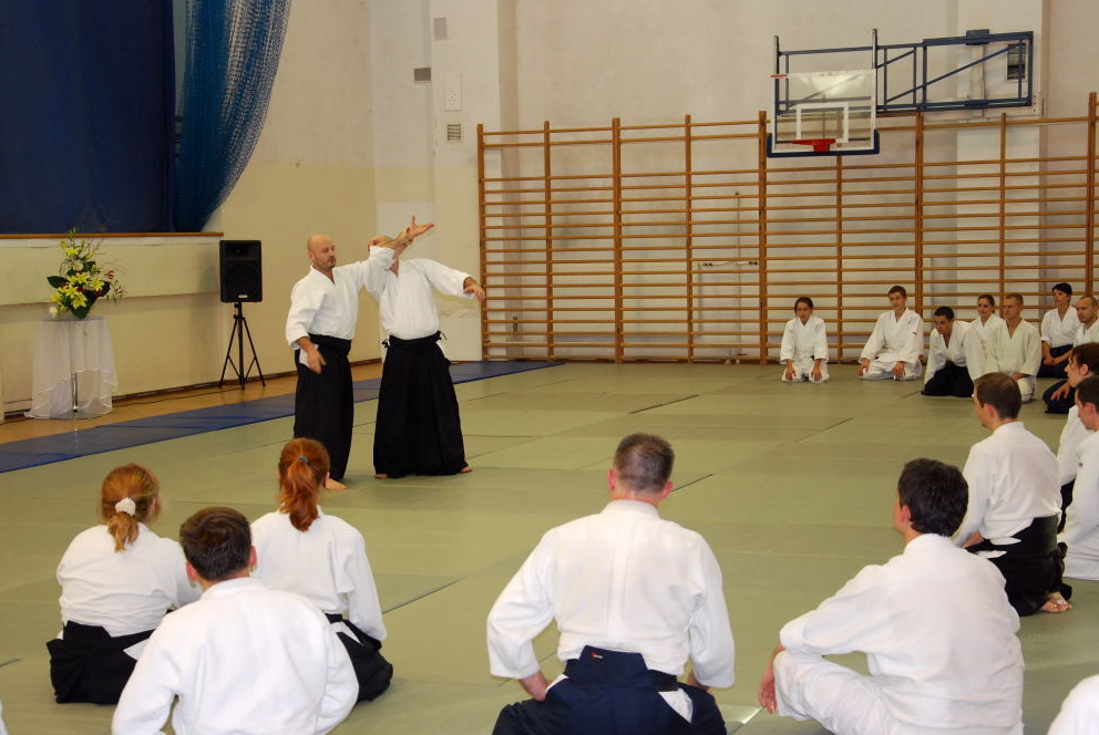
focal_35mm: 65
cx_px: 545
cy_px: 363
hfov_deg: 30.9
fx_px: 1987
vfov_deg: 21.0
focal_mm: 42
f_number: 4.8
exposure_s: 1/60
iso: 560
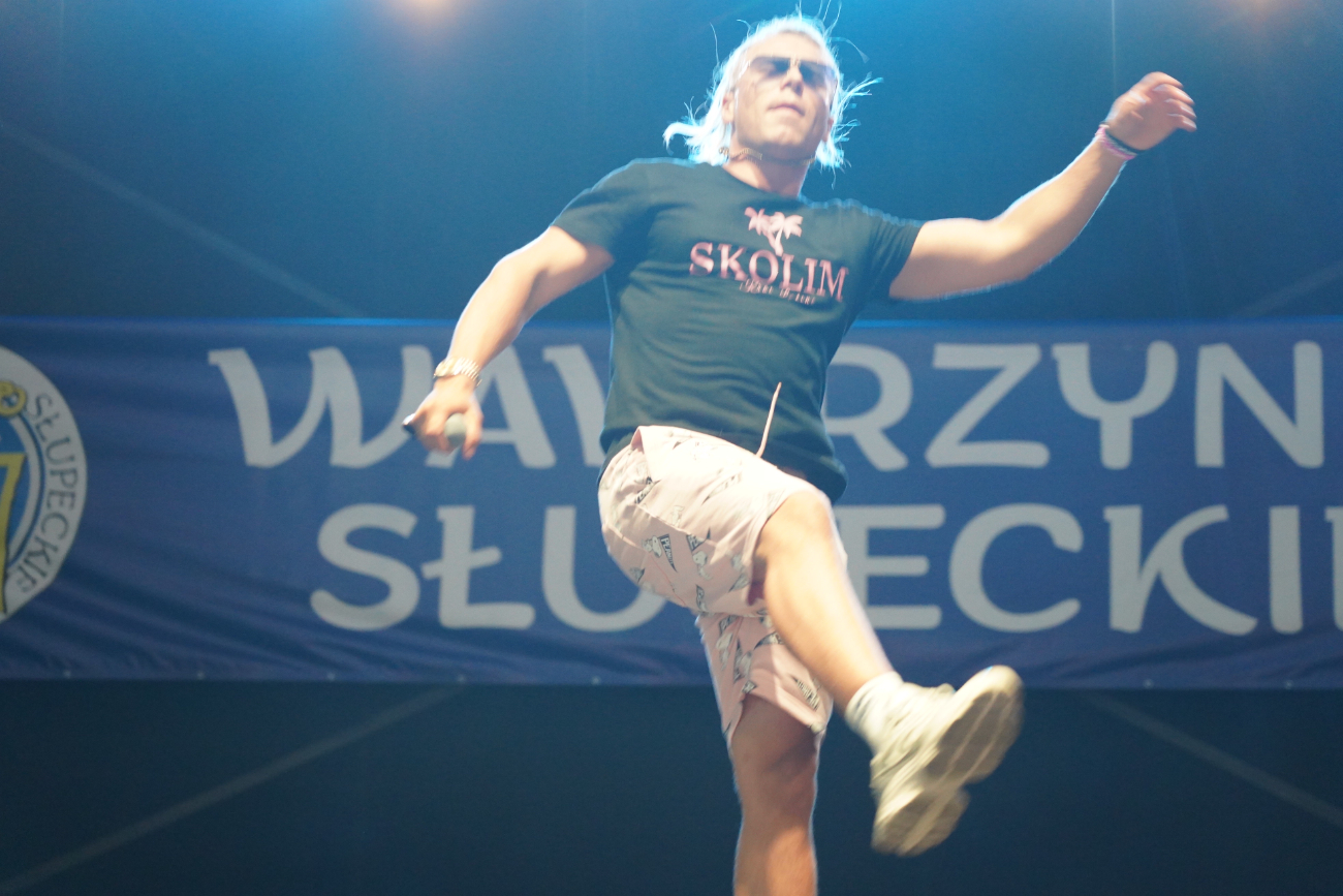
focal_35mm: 105
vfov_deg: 13.0
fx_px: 3917
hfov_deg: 19.5
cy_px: 448
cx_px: 672
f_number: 4
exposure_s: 1/100
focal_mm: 105
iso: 6400
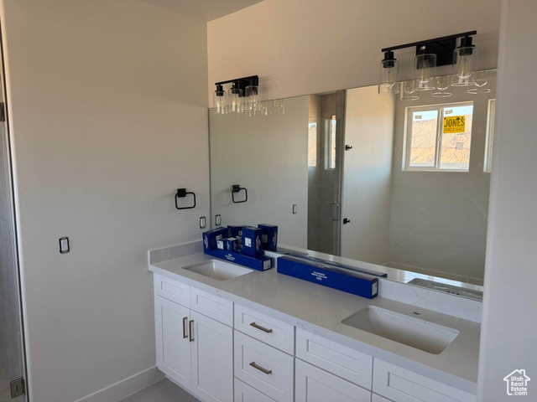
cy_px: 201
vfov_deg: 56.8
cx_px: 268
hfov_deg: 71.6
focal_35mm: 24
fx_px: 372
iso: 100
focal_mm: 6.76
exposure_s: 1/166
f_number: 1.78
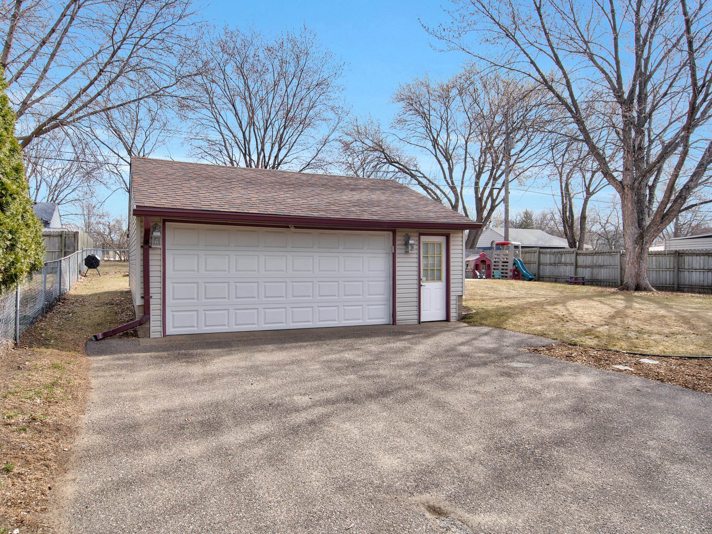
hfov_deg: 73.9
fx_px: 473
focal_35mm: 23
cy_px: 265
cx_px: 338
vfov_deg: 58.9
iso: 100
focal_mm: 21
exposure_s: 1/60
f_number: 8
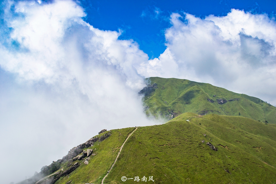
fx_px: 253
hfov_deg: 57.2
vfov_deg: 39.9
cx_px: 138
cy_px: 92
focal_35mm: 33
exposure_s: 1/1250
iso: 100
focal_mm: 22
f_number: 8
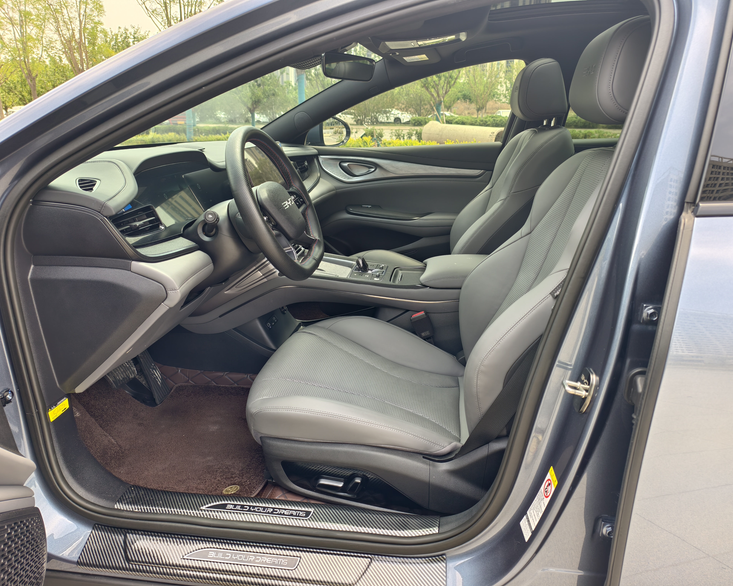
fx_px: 521
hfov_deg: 70.2
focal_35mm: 24
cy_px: 293
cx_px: 387
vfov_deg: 58.8
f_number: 1.57
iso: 72
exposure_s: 1/166
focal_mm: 6.54
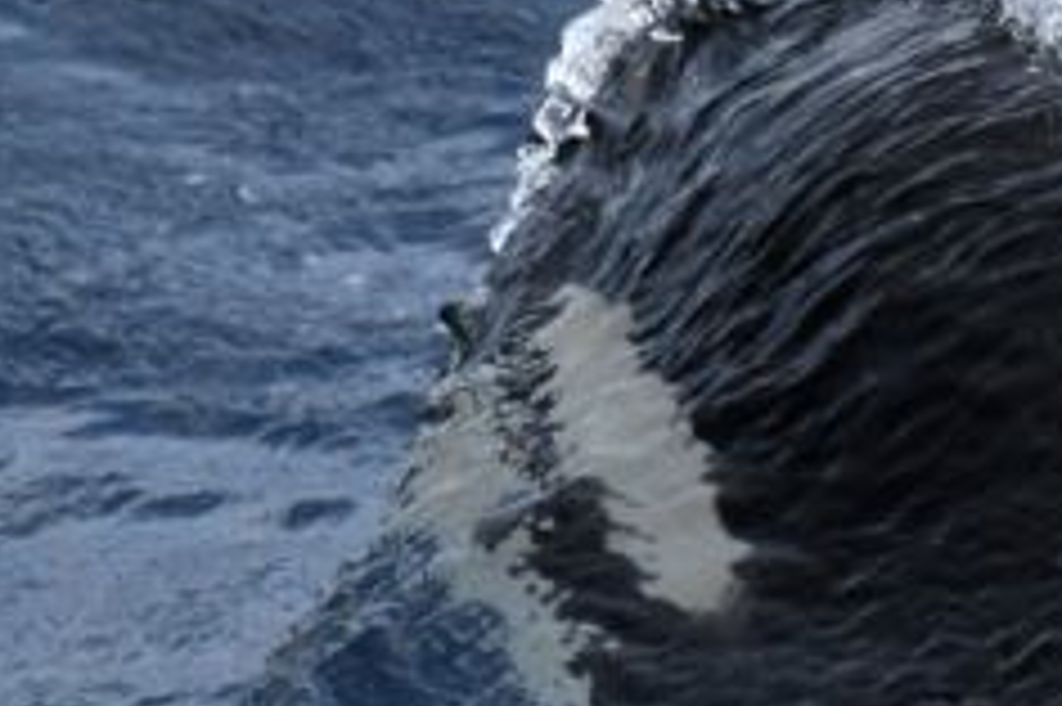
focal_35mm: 1086
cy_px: 196
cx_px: 1706
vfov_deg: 1.3
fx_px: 32014
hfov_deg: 1.9
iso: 1250
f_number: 5.6
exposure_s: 1/8000
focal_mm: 320
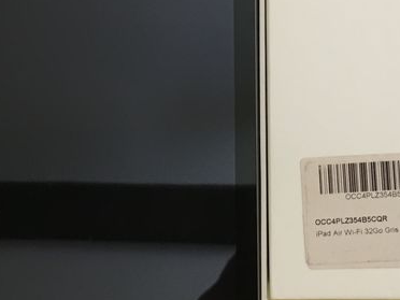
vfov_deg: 18.8
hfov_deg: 24.9
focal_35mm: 78
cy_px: 87
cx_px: 255
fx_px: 901
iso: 160
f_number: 2.2
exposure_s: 1/33
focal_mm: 4.15
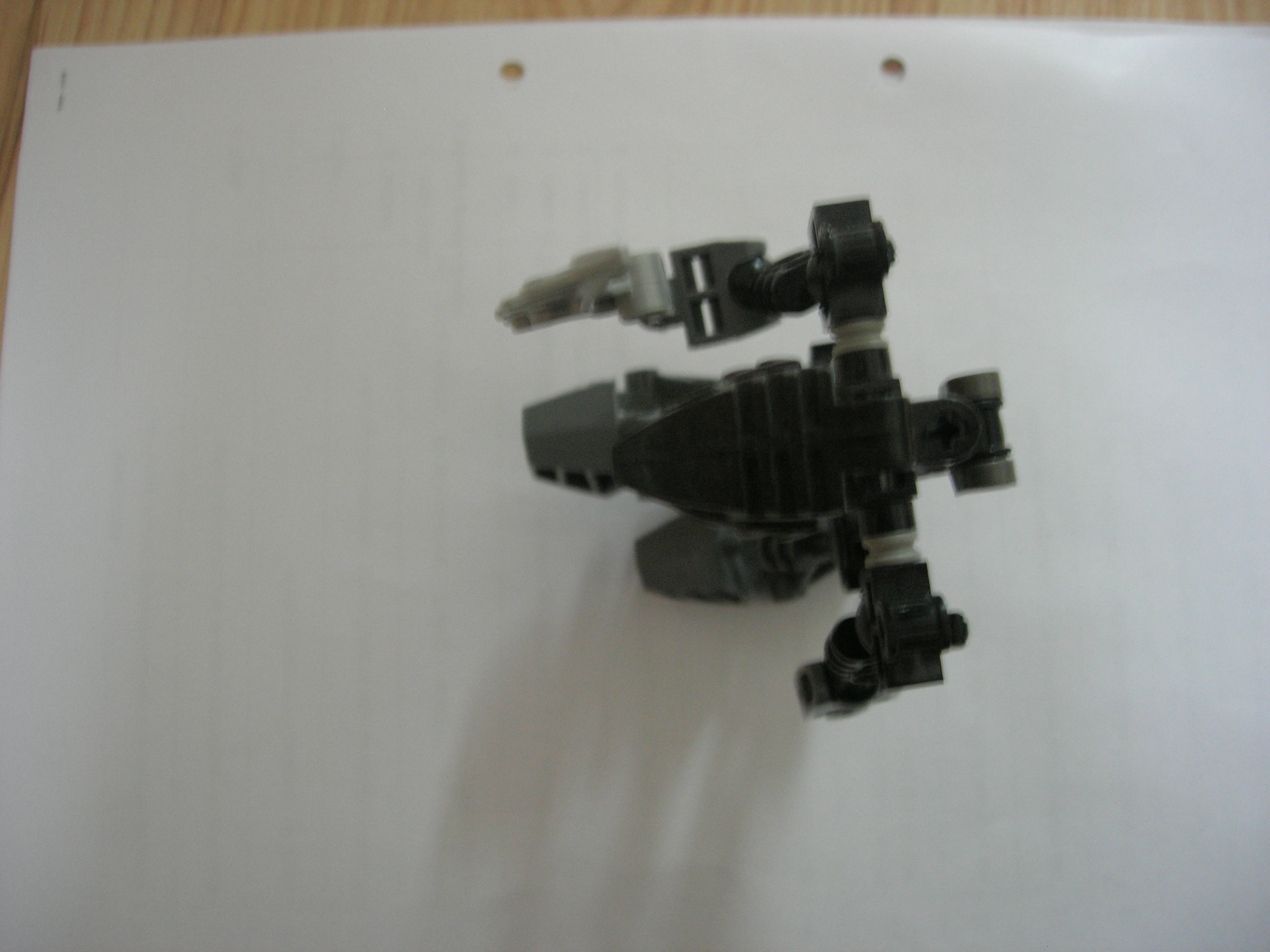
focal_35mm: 38
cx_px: 635
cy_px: 476
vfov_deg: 37.7
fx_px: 1394
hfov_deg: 49.0
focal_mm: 7.8
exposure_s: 1/3.7
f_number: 2.8
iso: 119
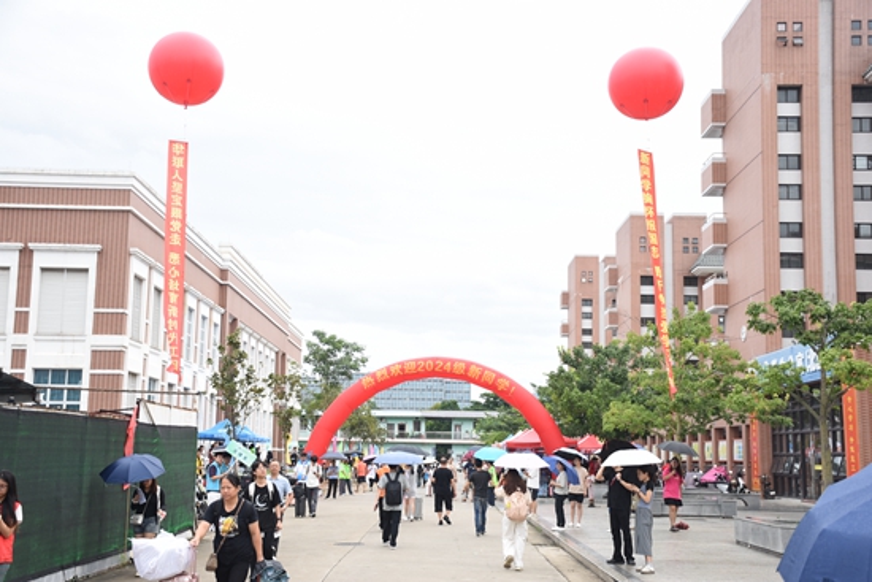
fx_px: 1163
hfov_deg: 41.1
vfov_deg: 28.1
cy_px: 291
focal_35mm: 48
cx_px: 436
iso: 100
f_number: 4
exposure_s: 1/160
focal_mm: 32
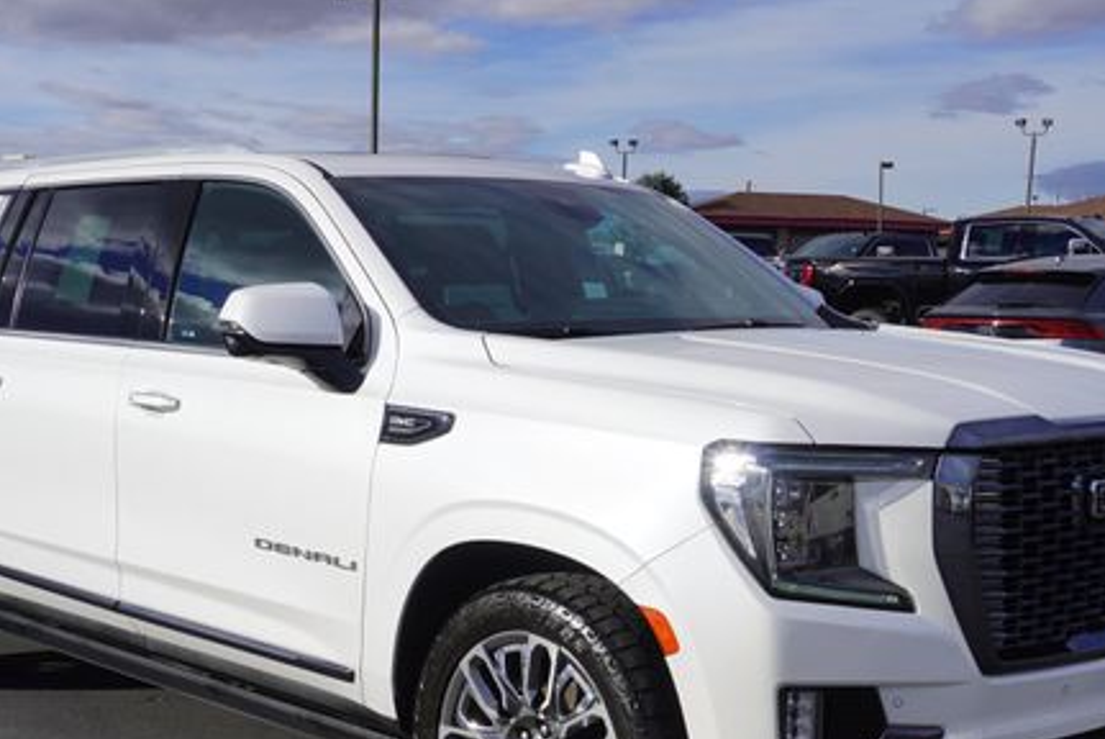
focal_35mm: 56
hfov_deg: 35.7
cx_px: 490
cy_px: 539
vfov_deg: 24.1
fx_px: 1712
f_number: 11
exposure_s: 1/320
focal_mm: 25
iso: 100
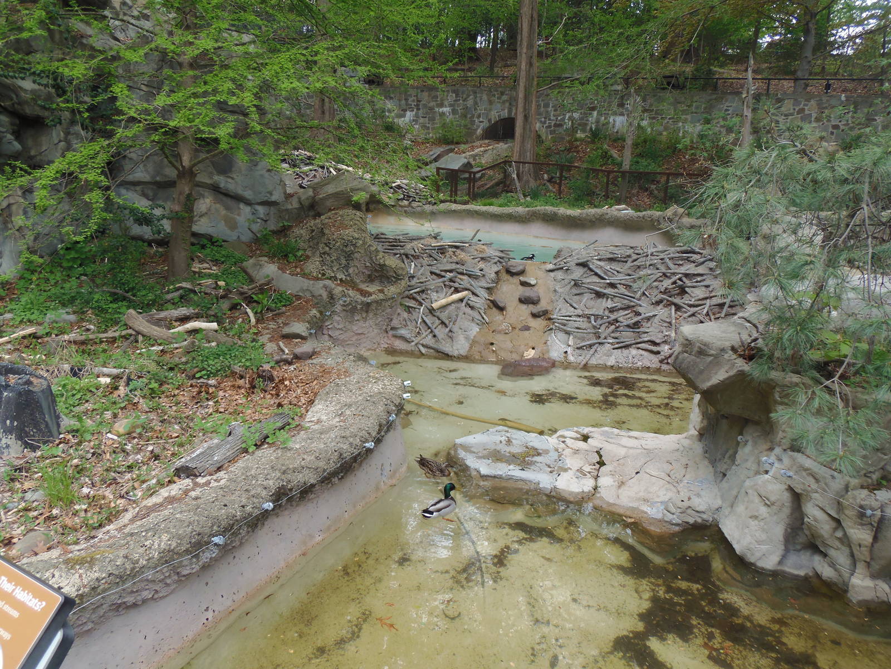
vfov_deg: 56.8
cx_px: 446
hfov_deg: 71.6
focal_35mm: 24
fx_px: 618
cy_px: 334
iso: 64
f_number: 2.9
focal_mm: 4.3
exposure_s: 1/125
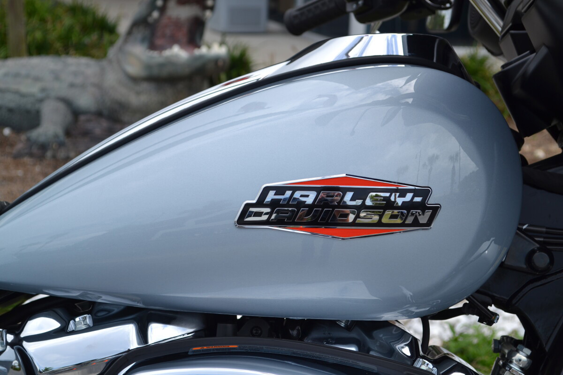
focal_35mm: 72
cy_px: 188
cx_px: 282
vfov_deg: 18.9
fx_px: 1126
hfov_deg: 28.1
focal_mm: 48
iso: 100
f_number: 8
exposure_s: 1/250
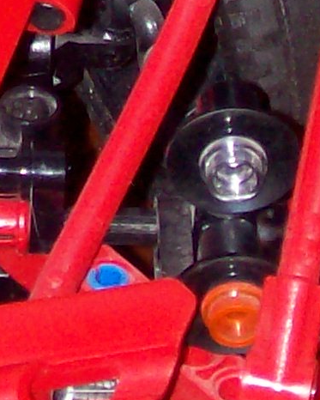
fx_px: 4935
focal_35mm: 417
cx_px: -376
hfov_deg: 3.7
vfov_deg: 4.6
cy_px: -294
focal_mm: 11.6
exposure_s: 1/95.5
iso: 80
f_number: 3.8
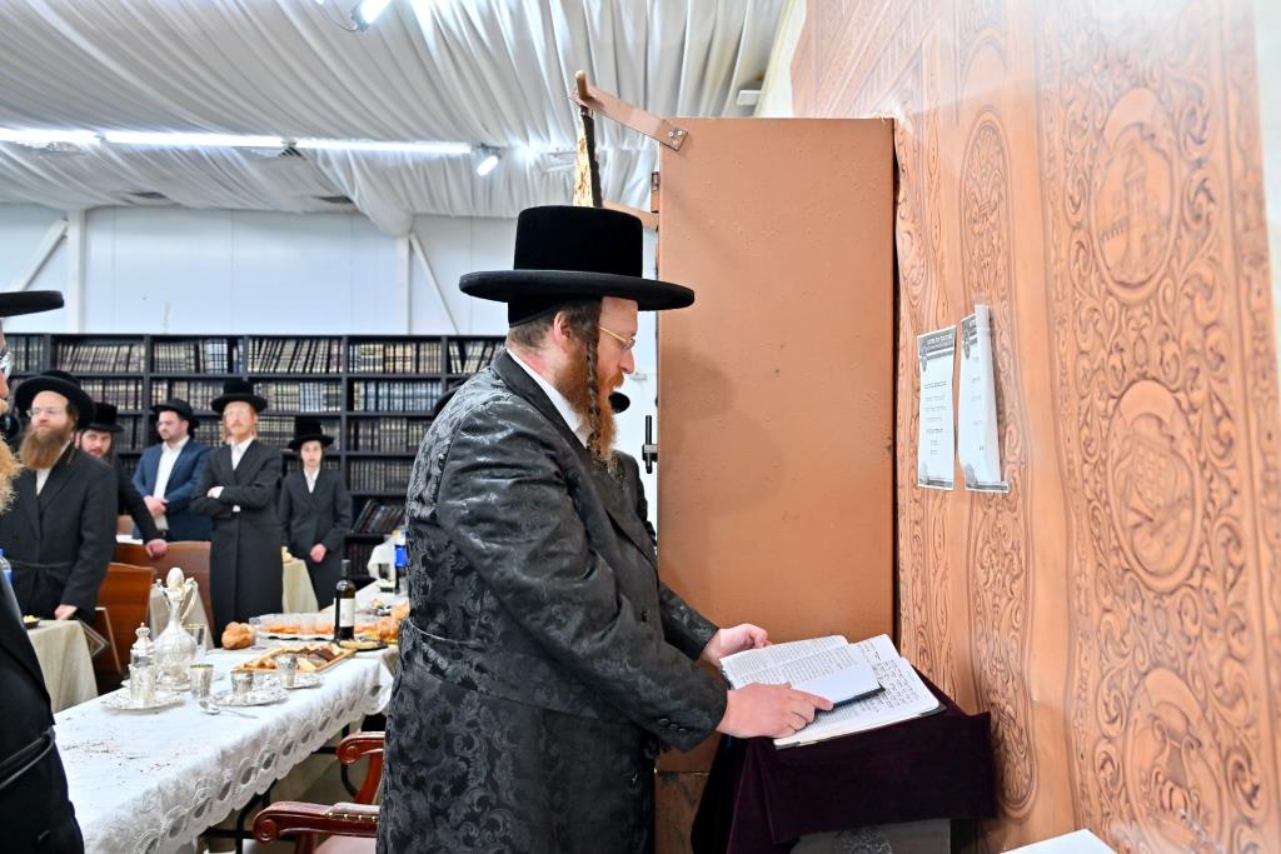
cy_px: 427
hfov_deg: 59.5
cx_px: 640
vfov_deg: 41.7
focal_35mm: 32
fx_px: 1121
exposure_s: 1/200
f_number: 4
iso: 640
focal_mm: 31.5
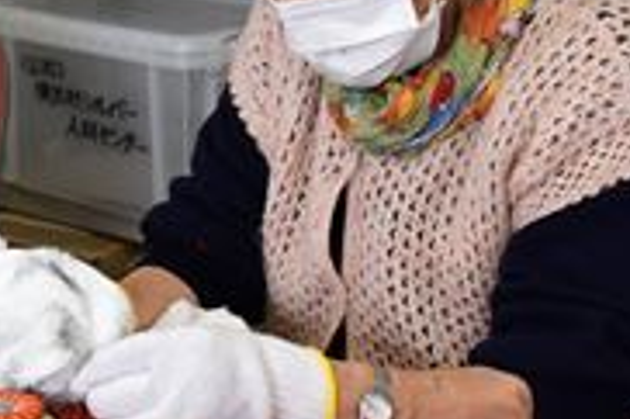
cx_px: 21
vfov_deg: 12.7
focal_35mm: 107
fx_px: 1871
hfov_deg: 18.7
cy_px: 85
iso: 2000
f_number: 5
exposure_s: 1/250
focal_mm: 26
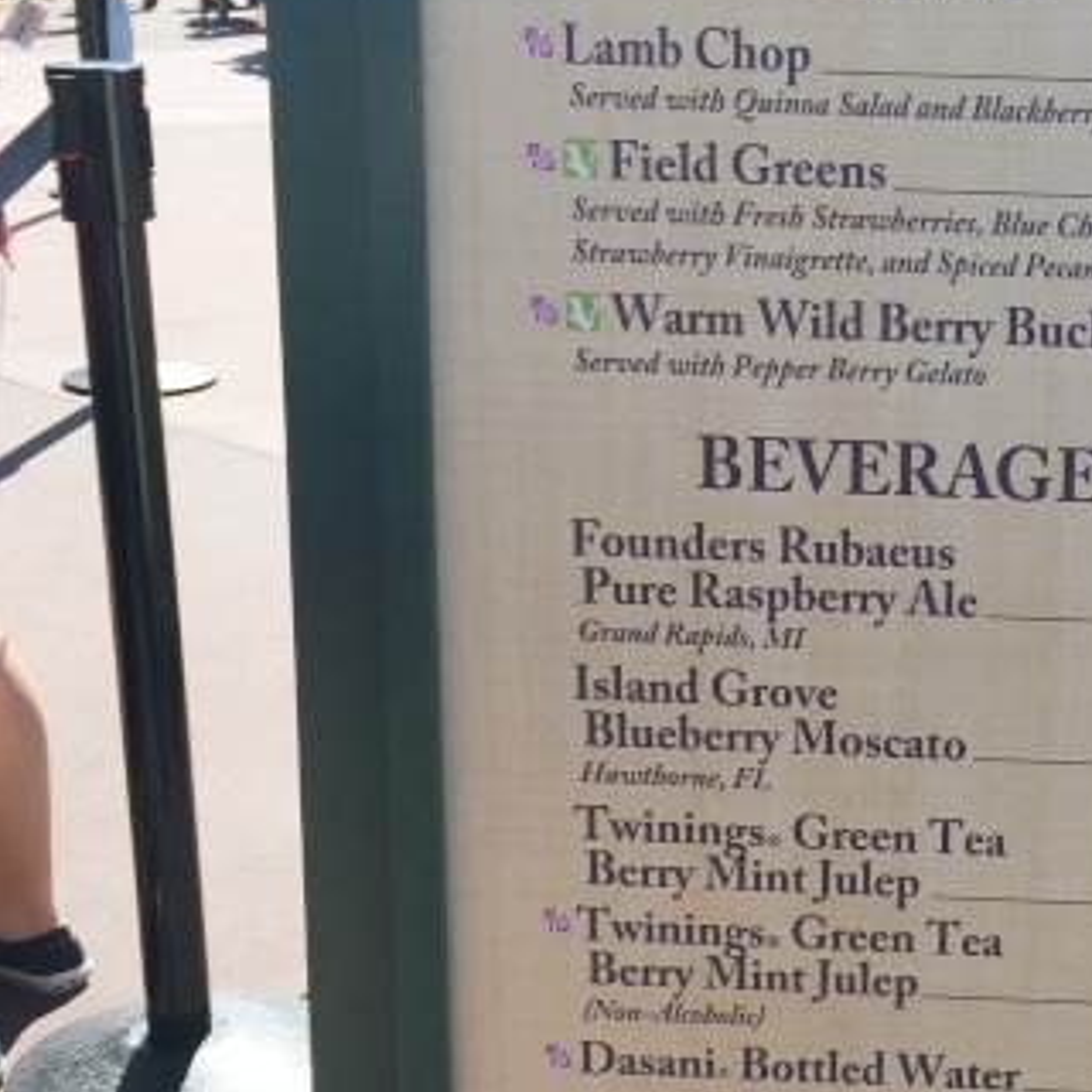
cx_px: 962
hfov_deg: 26.1
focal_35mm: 64
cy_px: 604
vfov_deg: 26.9
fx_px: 2284
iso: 32
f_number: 2.2
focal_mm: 4.15
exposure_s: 1/1199
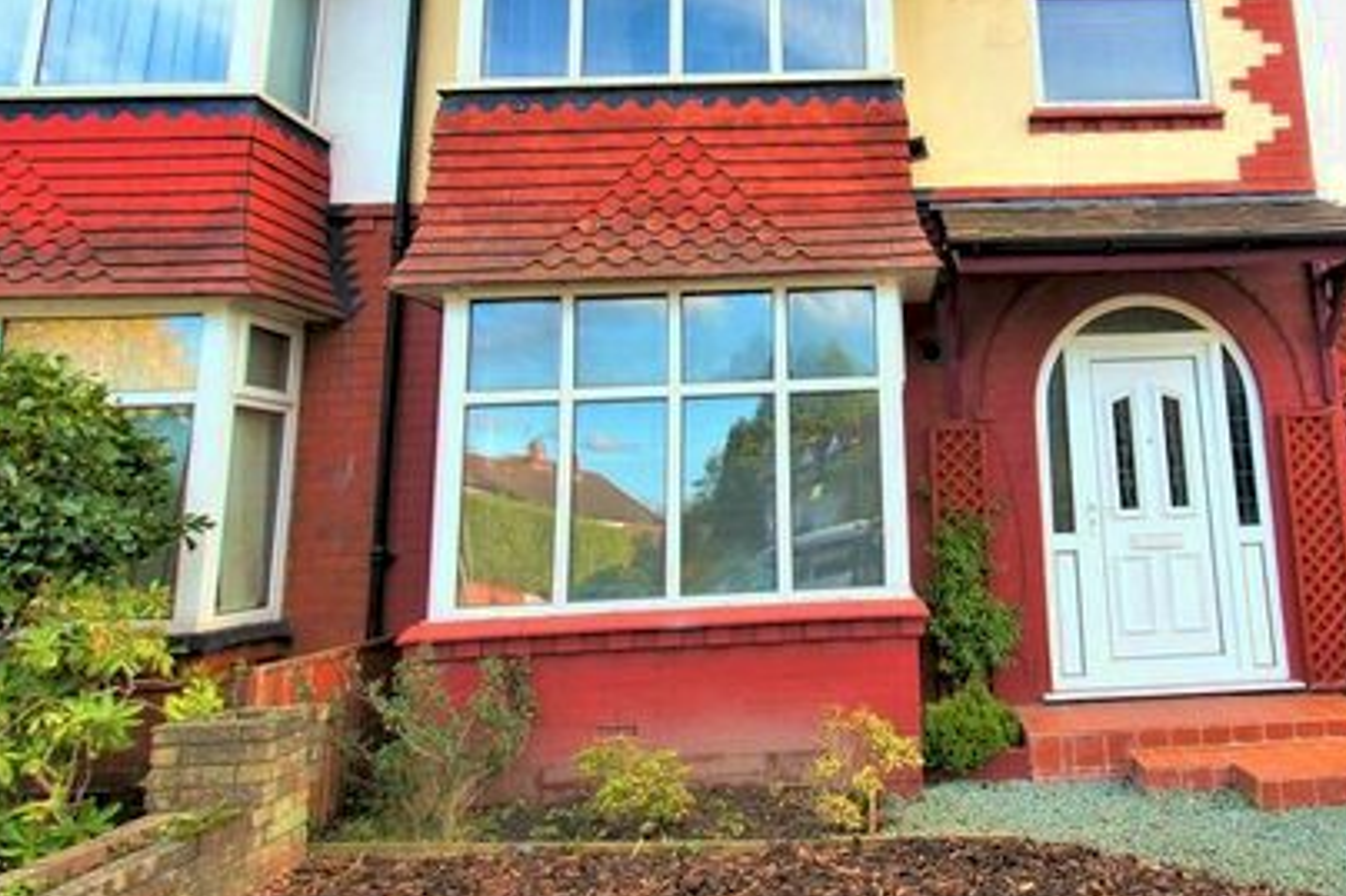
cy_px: 286
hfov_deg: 66.3
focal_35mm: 26
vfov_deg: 48.5
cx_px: 963
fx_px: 972
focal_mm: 10
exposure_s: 1/80
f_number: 6.3
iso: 100
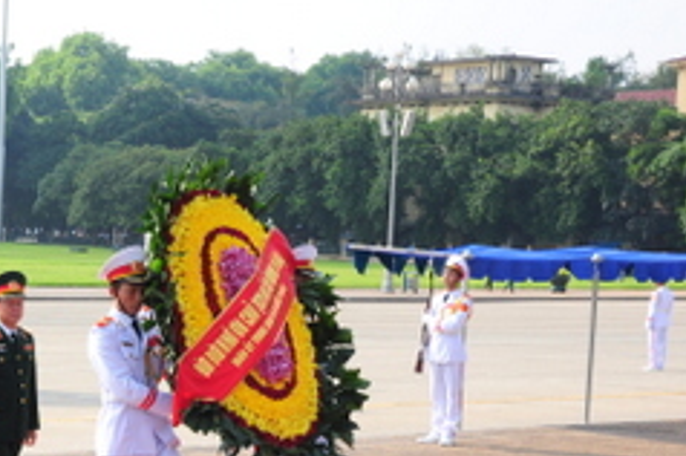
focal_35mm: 107
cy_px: 390
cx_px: 0
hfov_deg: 18.6
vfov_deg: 12.7
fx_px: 2036
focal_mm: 34
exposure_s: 1/160
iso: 250
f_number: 13
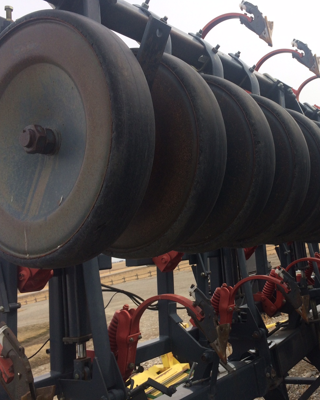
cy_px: 201
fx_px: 450
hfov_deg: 38.2
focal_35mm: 38
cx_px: 238
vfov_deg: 47.9
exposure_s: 1/1414
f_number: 2.2
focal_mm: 4.15
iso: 32
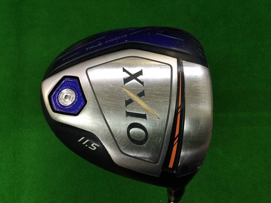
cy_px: 102
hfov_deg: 58.4
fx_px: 243
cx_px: 136
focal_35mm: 31
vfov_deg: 45.4
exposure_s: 1/30
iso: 50
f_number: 2.4
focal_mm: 3.3
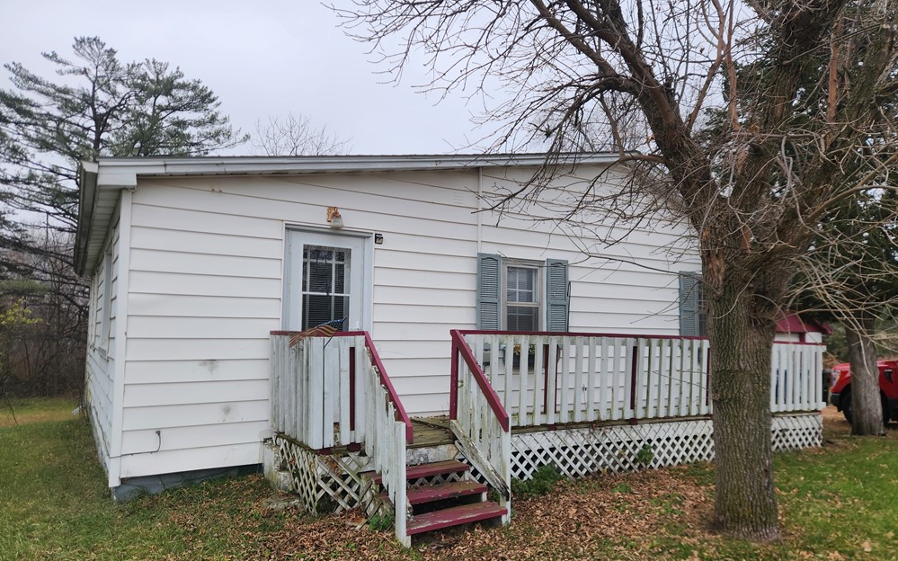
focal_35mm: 25
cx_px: 439
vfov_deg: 49.2
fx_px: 612
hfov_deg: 72.5
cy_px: 306
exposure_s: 1/180
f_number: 1.8
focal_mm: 5.4
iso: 50
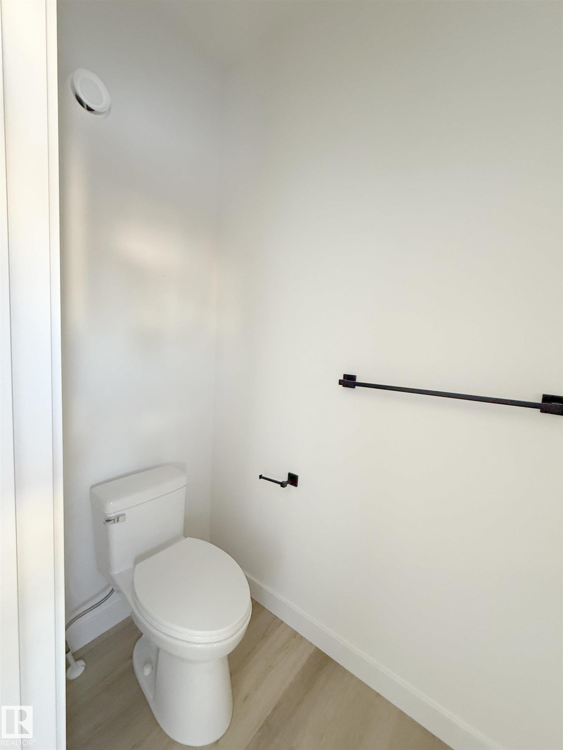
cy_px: 375
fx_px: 304
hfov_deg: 85.7
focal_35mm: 14
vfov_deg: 102.1
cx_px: 282
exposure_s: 1/60
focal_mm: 2.22
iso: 320
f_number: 2.2
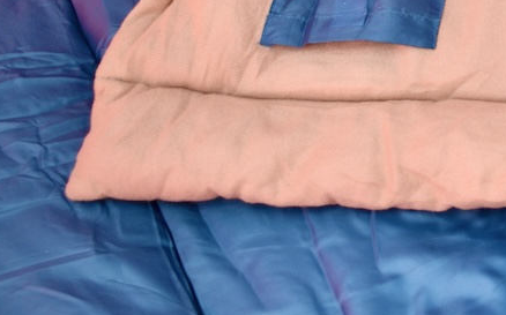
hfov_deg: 17.9
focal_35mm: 109
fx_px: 1502
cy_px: -67
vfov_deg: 11.7
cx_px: 660
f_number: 4.5
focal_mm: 26
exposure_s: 1/80
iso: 400
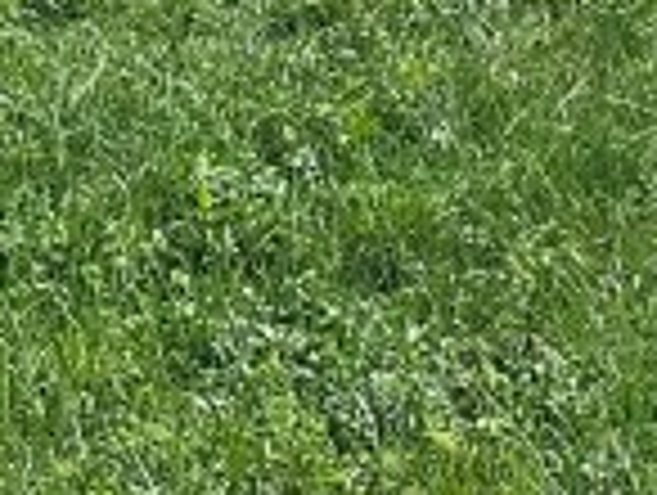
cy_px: -1206
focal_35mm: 168
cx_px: 1035
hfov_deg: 11.2
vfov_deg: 7.4
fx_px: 3194
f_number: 1.78
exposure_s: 1/4545
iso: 80
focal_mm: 6.86
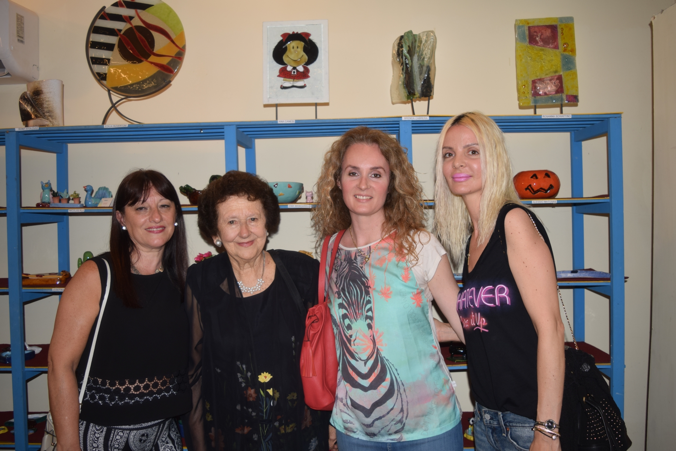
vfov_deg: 40.0
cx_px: 338
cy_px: 226
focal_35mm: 33
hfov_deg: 57.2
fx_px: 620
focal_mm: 22
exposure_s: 1/100
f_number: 4.5
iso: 100
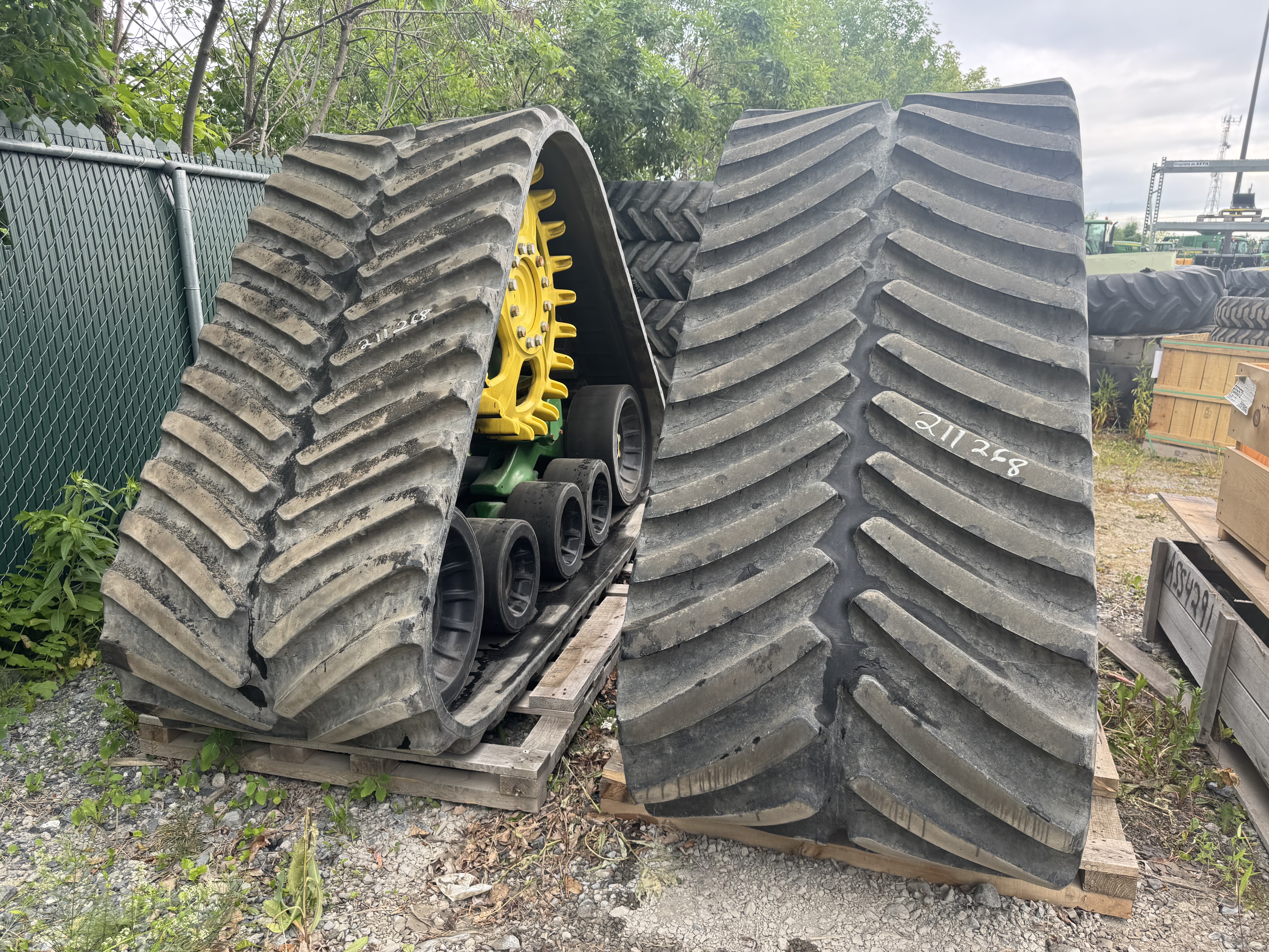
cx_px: 634
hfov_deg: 71.6
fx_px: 880
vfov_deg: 56.8
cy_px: 476
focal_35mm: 24
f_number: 1.78
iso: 64
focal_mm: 6.76
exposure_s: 1/243
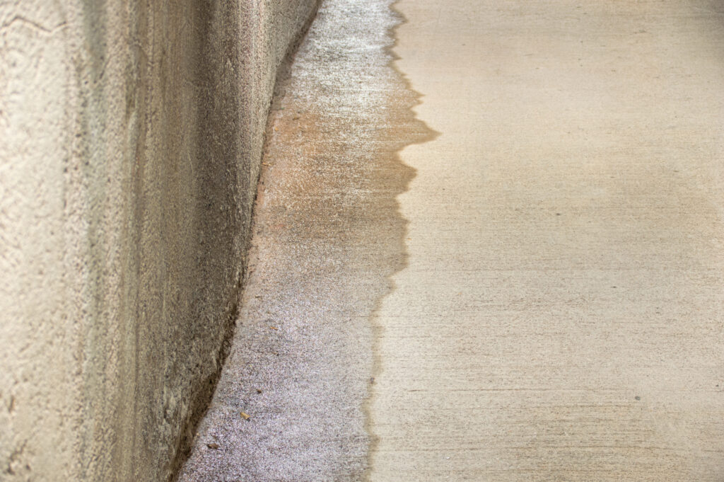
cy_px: 241
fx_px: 1989
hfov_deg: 20.6
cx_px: 362
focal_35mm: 99
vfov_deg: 13.8
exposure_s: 1/1.25
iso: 400
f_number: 5.6
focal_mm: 66
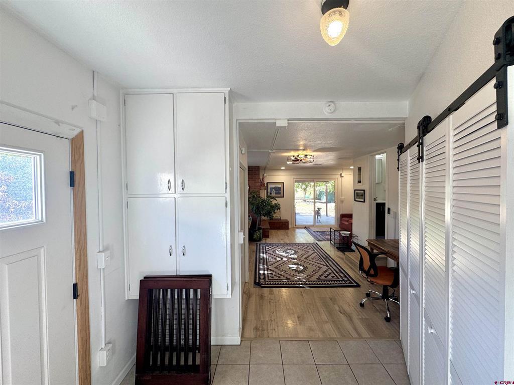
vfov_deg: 85.7
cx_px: 257
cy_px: 192
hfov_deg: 102.1
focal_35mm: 14
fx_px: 208
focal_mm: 2.22
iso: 100
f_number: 2.2
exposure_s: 1/120
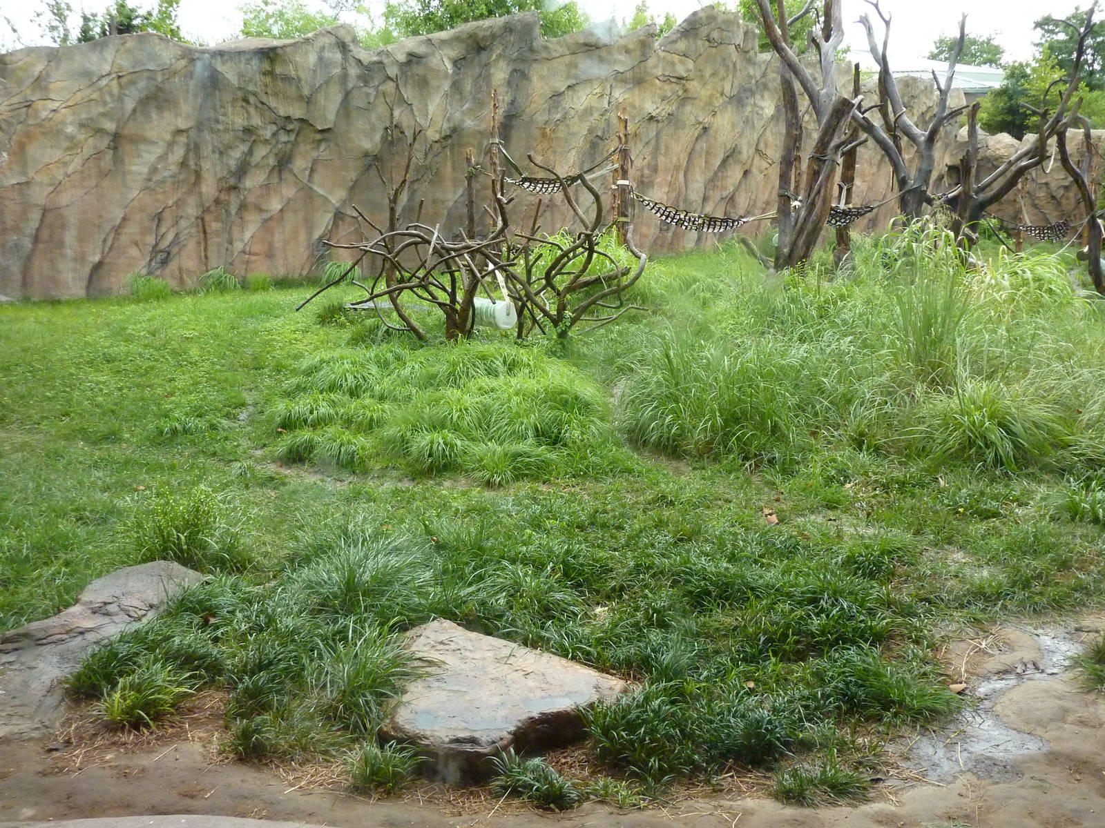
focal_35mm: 29
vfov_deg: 48.2
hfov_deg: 61.7
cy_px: 414
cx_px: 552
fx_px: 926
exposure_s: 1/320
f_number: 3.4
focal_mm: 4.7
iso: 400
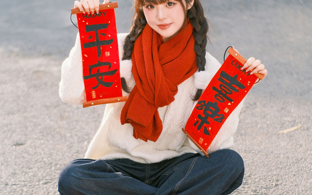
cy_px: 144
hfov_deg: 18.1
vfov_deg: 11.4
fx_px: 978
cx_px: 156
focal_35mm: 115
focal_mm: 50
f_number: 1.6
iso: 640
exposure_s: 1/4000
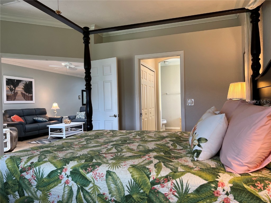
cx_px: 136
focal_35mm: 26
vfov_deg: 53.1
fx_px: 204
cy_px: 102
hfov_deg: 67.3
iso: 125
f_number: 1.5
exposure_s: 1/120
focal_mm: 5.7
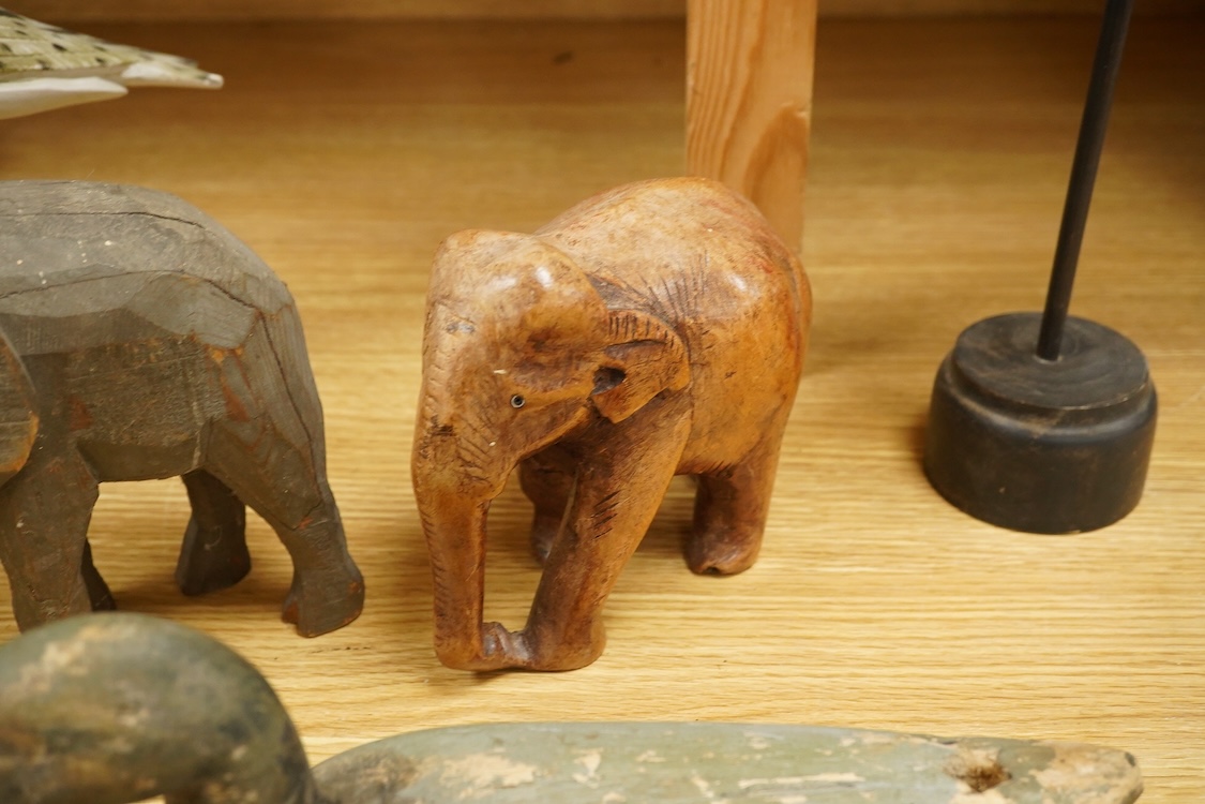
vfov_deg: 29.9
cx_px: 602
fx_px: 1506
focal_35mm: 45
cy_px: 402
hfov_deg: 43.6
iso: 2000
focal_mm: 30
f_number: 8
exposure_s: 1/125
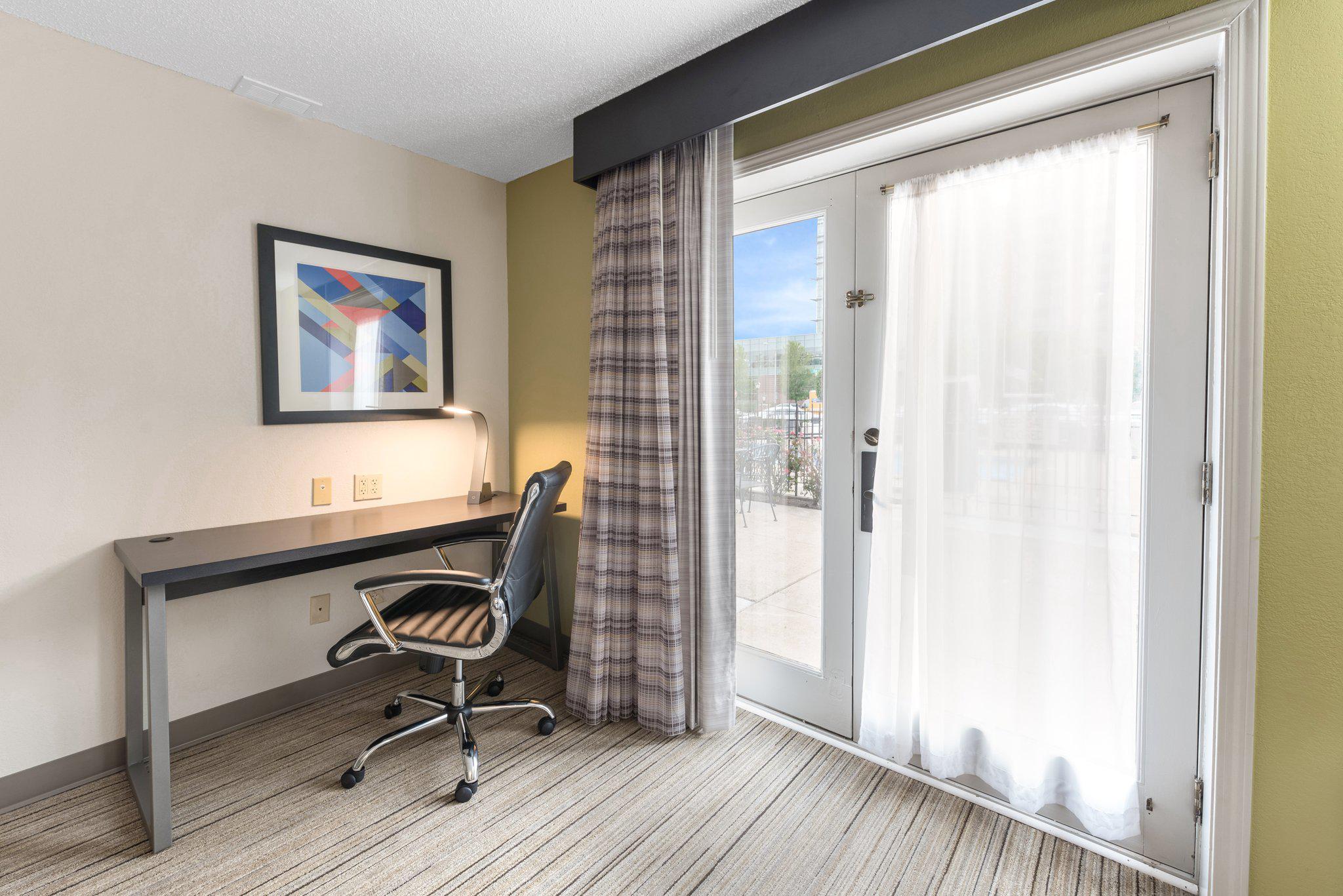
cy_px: 448
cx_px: 672
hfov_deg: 100.4
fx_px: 560
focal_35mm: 15
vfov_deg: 77.4
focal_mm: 15
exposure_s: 1/1.67
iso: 400
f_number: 8
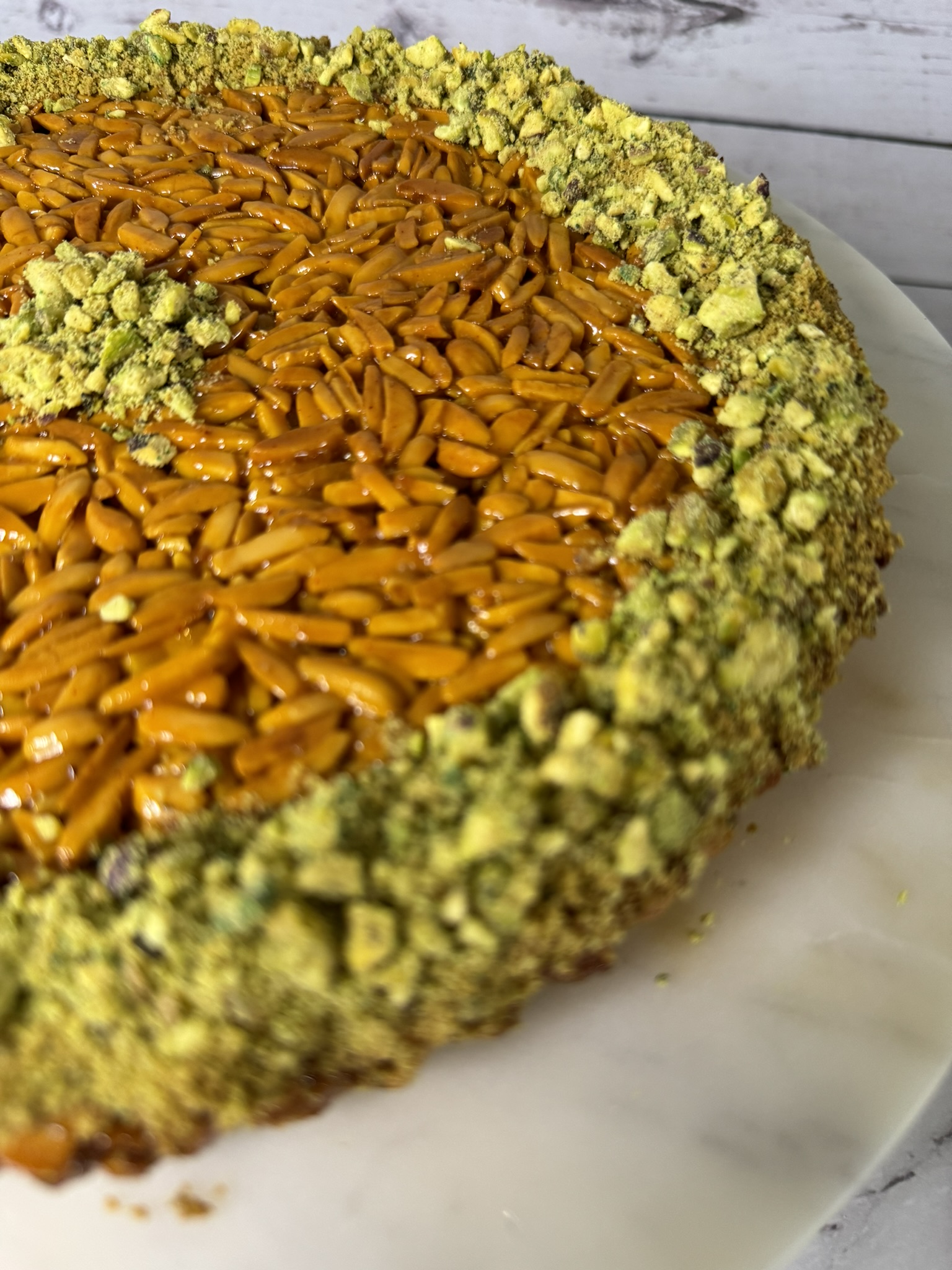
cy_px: 635
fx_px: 880
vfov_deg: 71.6
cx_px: 476
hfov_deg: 56.8
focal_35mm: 24
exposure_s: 1/60
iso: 250
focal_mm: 6.86
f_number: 1.78
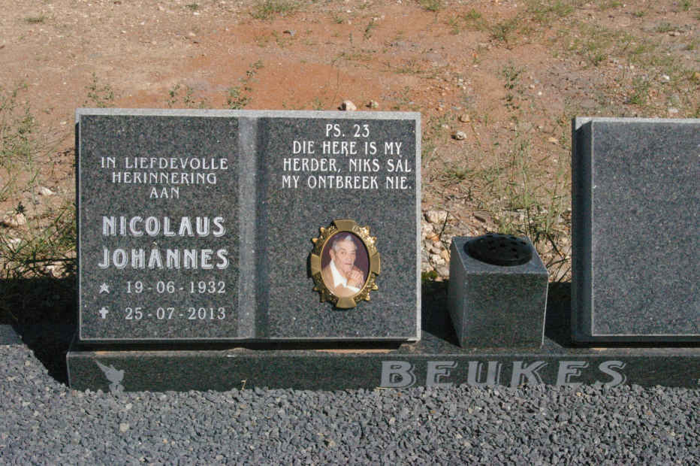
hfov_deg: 40.0
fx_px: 962
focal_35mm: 50
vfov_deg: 27.2
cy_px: 233
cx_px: 350
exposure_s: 1/1500
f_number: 19
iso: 3200
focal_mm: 33
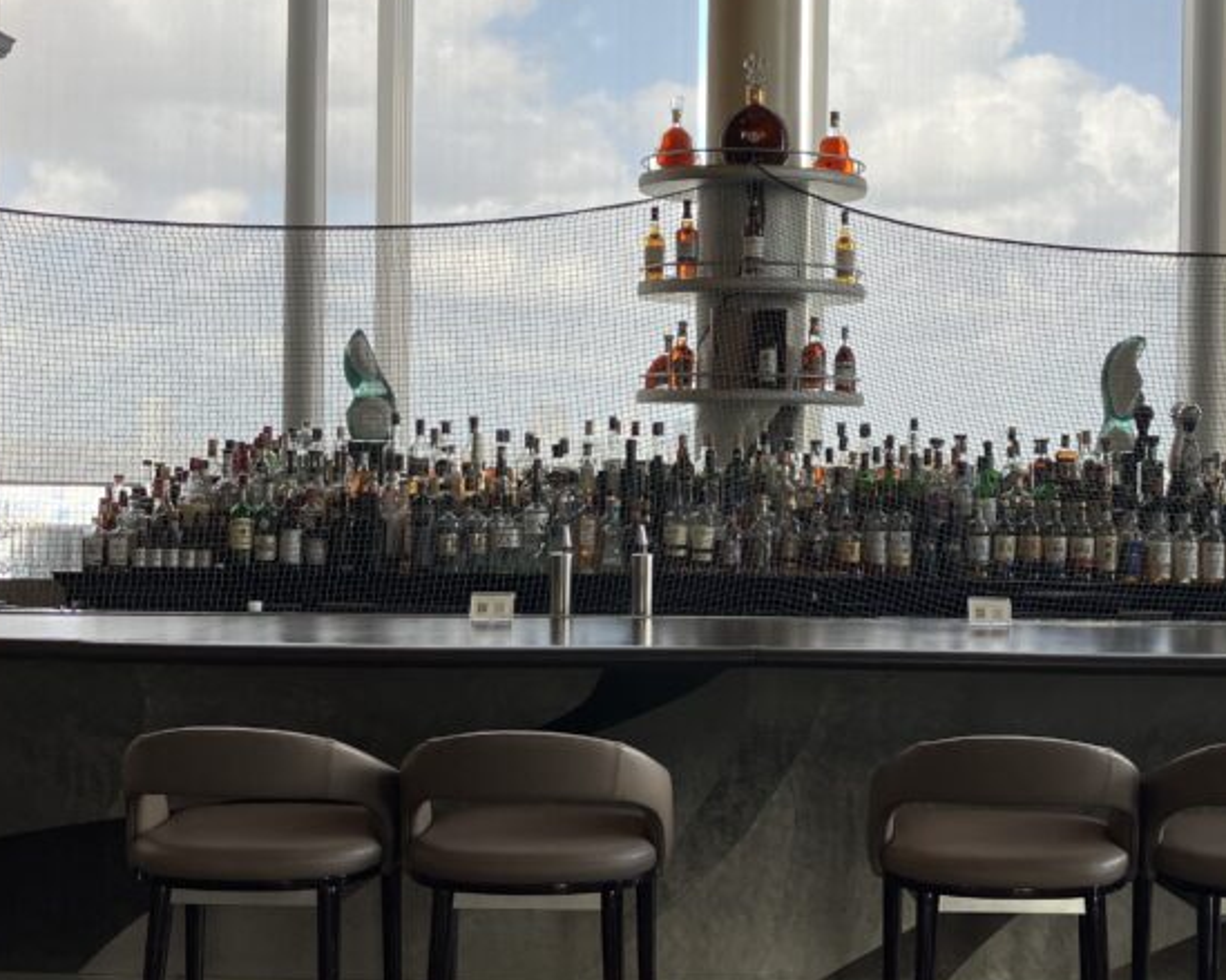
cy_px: 397
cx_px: 793
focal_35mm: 51
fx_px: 1850
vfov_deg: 29.6
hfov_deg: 36.4
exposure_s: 1/164
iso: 25
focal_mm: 3.99
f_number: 1.8
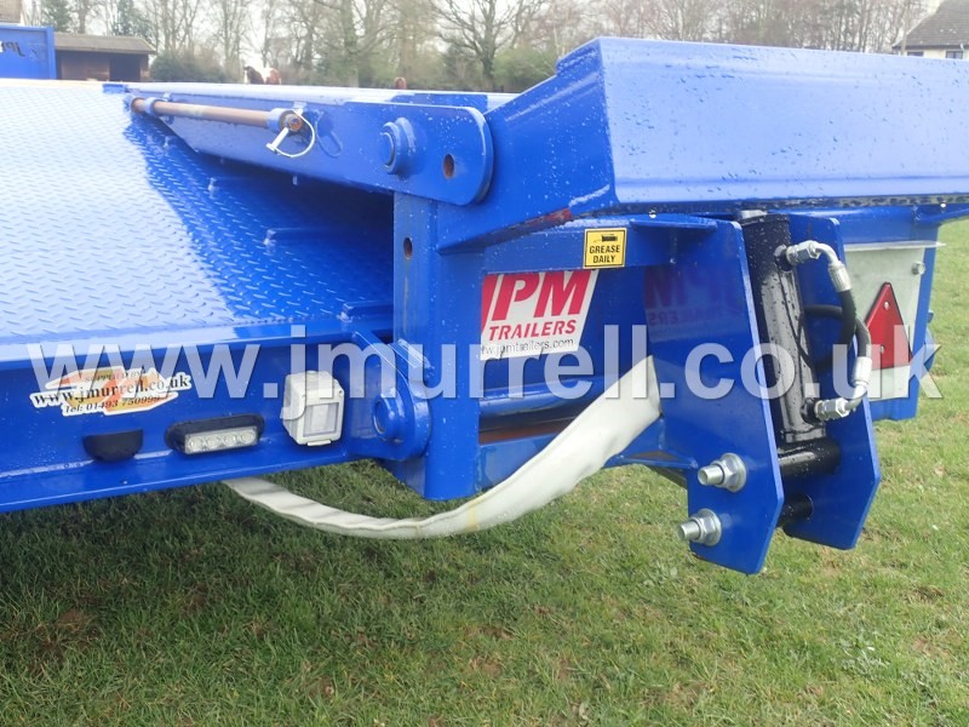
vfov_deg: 37.7
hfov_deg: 49.0
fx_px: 1064
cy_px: 364
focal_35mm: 38
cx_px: 484
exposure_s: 1/80
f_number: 3.5
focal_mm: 6.86
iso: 100
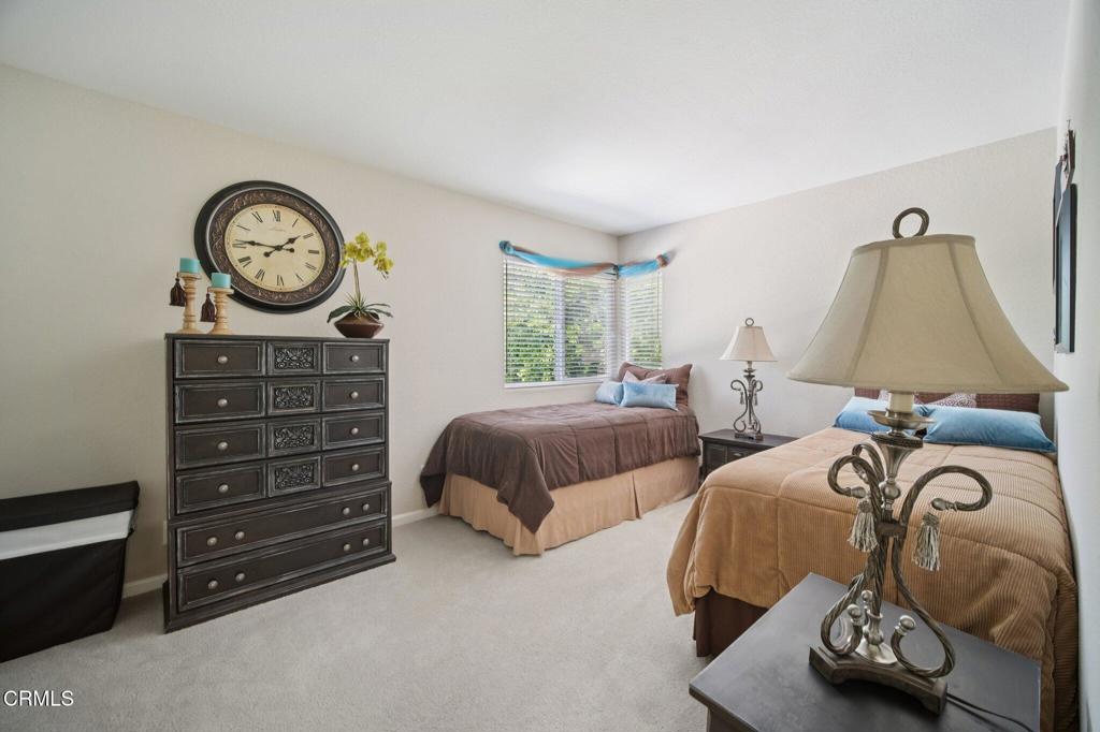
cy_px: 366
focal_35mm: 14
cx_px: 550
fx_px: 428
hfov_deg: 104.3
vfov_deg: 81.2
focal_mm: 9
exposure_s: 1/5
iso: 250
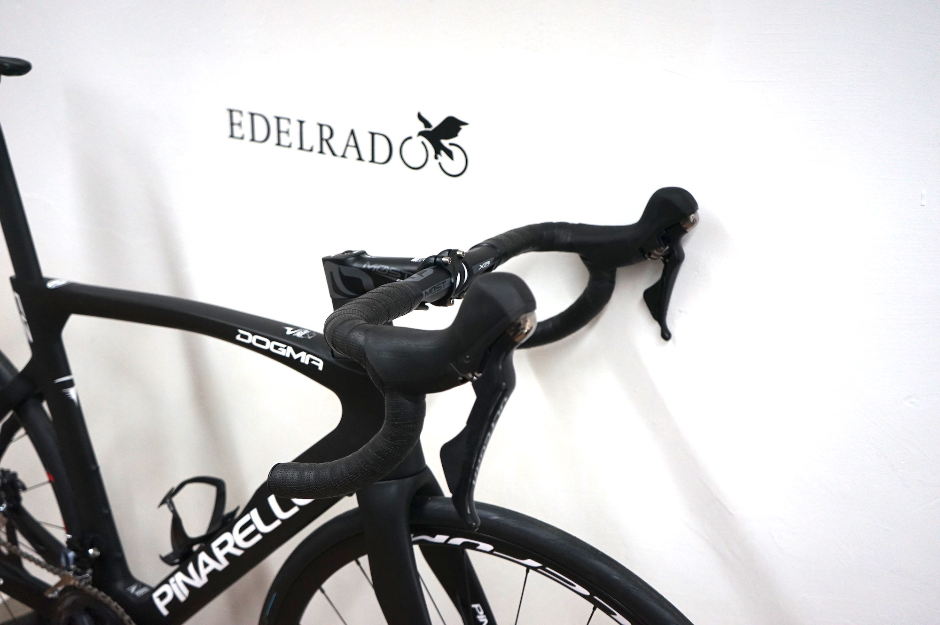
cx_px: 470
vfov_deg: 37.8
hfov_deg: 54.5
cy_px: 312
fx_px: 913
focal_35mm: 35
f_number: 4
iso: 1600
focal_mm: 35
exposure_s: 1/160
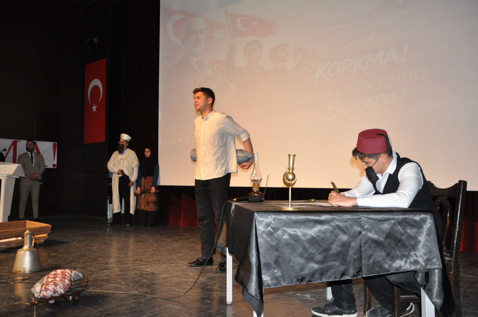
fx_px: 438
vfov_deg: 39.9
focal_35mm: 33
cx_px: 239
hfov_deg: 57.3
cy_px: 158
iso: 1250
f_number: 4.5
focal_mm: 22
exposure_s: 1/60
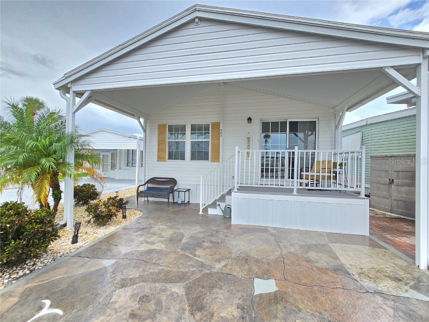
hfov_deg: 106.2
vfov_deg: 89.9
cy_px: 161
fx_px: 161
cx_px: 214
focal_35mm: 13
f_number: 2.2
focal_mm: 2.2
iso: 80
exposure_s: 1/719
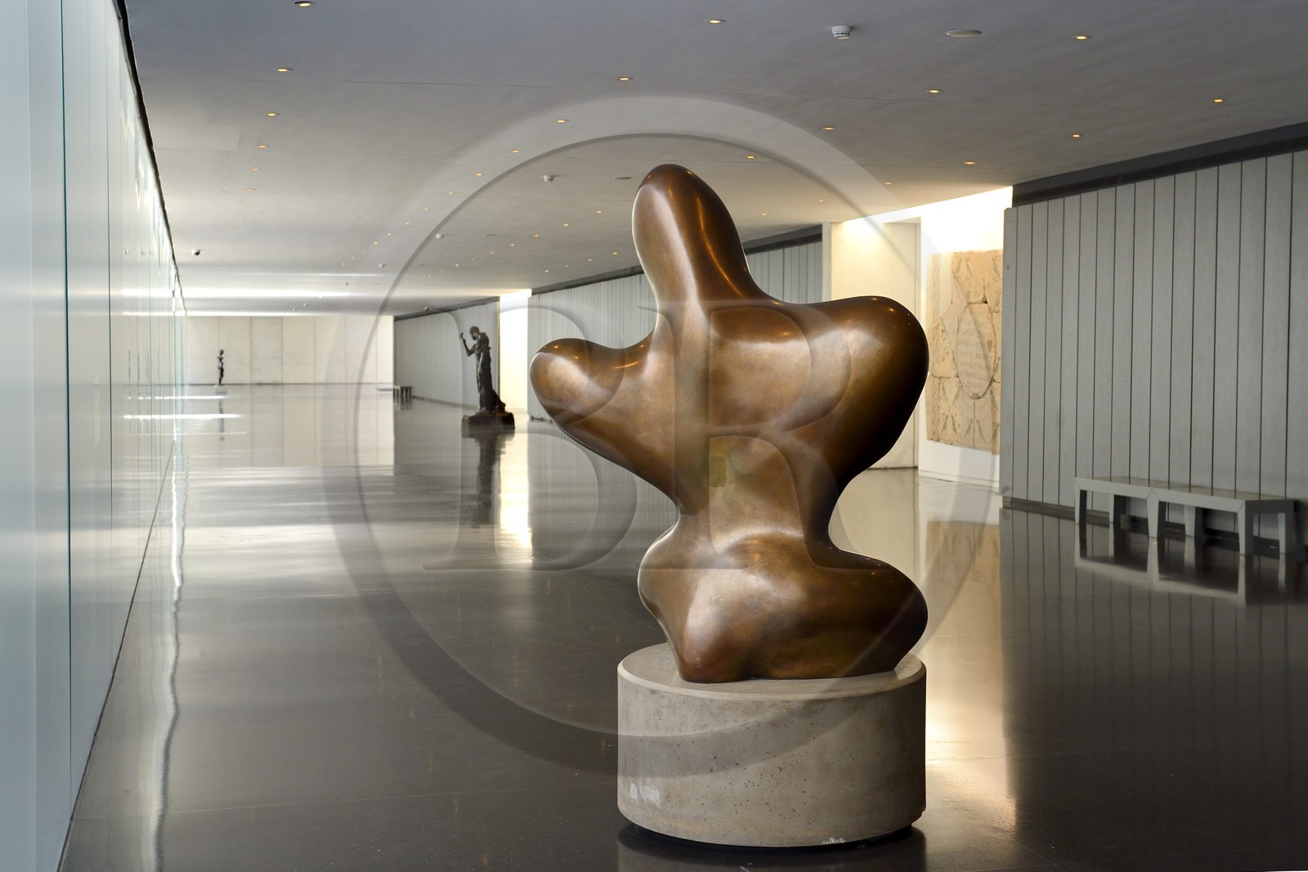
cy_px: 436
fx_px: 1744
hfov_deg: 41.1
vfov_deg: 28.1
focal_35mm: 48
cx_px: 654
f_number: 4.5
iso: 800
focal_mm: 48
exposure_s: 1/60
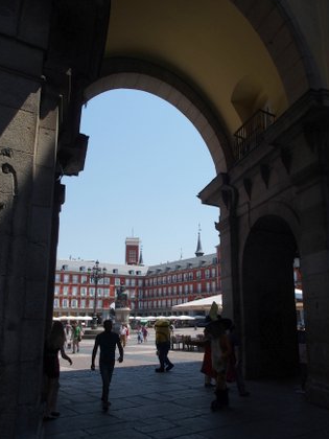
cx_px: 181
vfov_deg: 56.8
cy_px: 217
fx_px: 406
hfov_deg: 44.1
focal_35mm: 32
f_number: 4.5
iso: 100
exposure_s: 1/800
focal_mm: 6
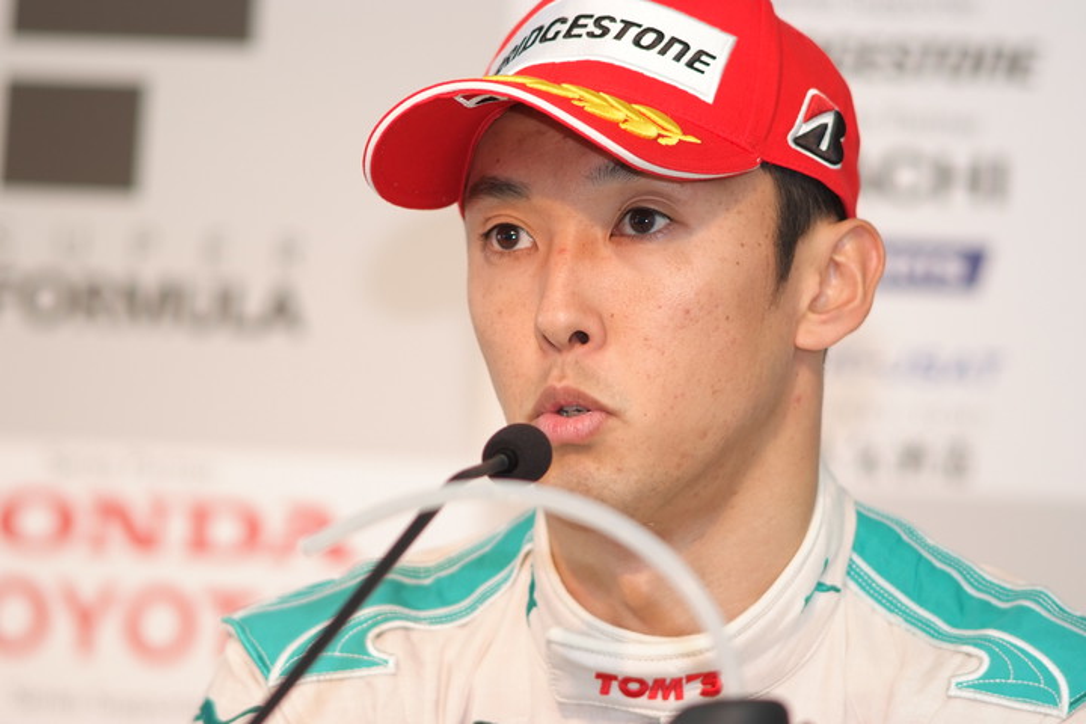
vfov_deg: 5.1
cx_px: 543
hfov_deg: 7.6
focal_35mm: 270
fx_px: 8144
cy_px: 362
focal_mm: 180
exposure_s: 1/125
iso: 400
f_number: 2.8
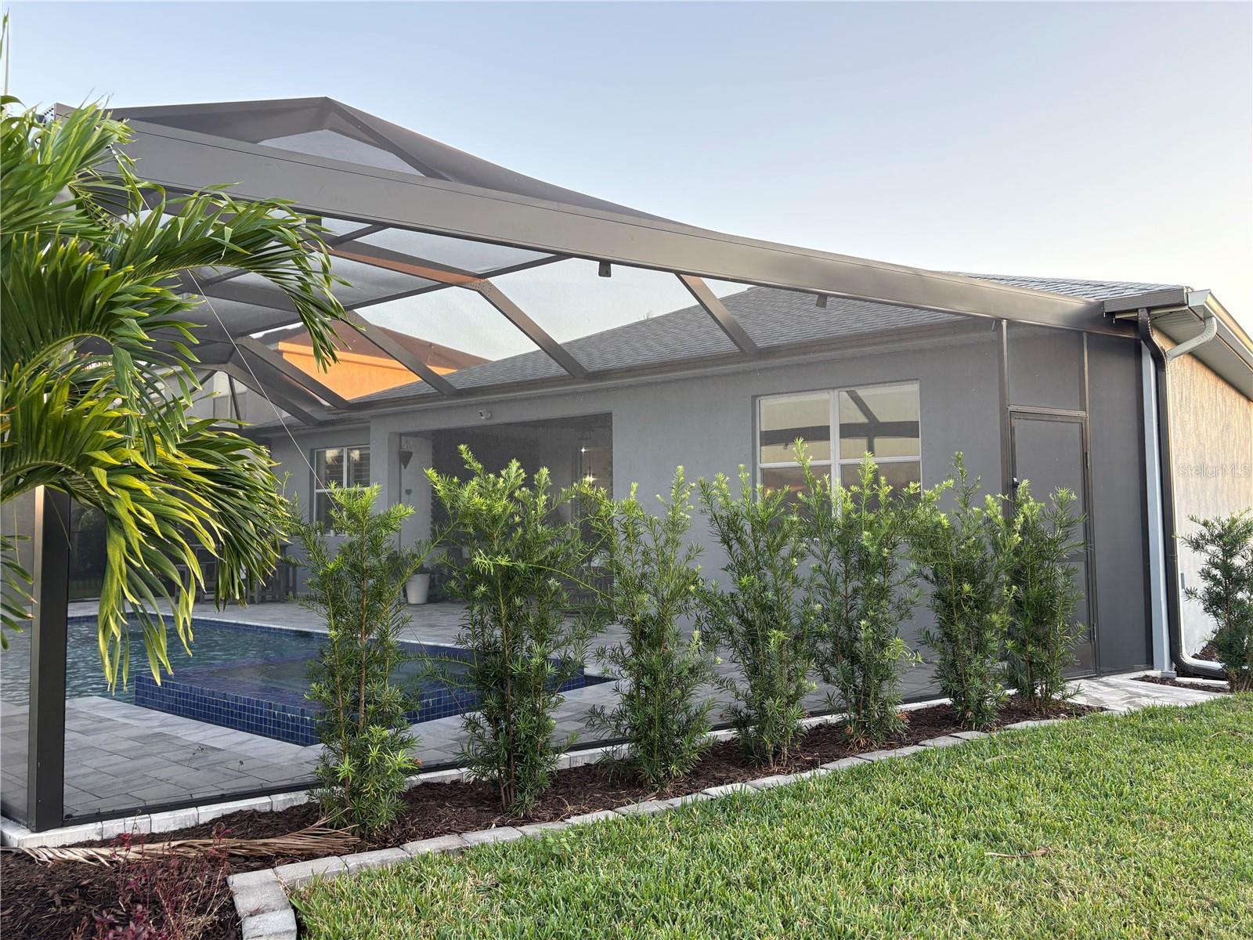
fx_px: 941
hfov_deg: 67.3
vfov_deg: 53.1
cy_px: 470
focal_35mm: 26
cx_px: 626
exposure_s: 1/121
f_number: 1.6
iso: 80
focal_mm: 5.96
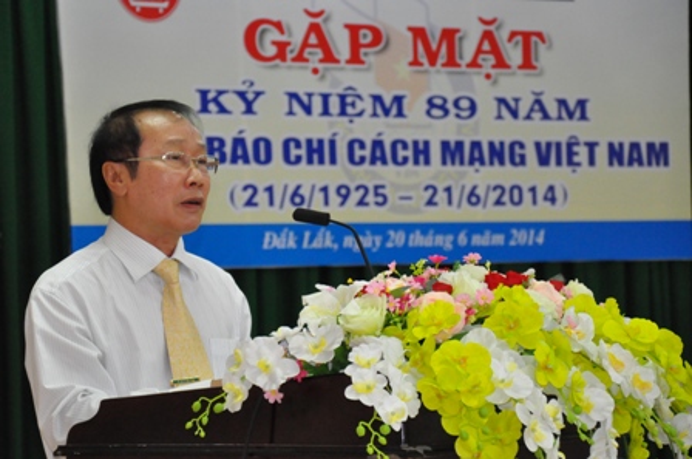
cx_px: 346
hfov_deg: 14.9
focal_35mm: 138
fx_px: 2648
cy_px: 230
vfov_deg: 9.9
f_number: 5.6
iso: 3200
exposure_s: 1/100
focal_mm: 92
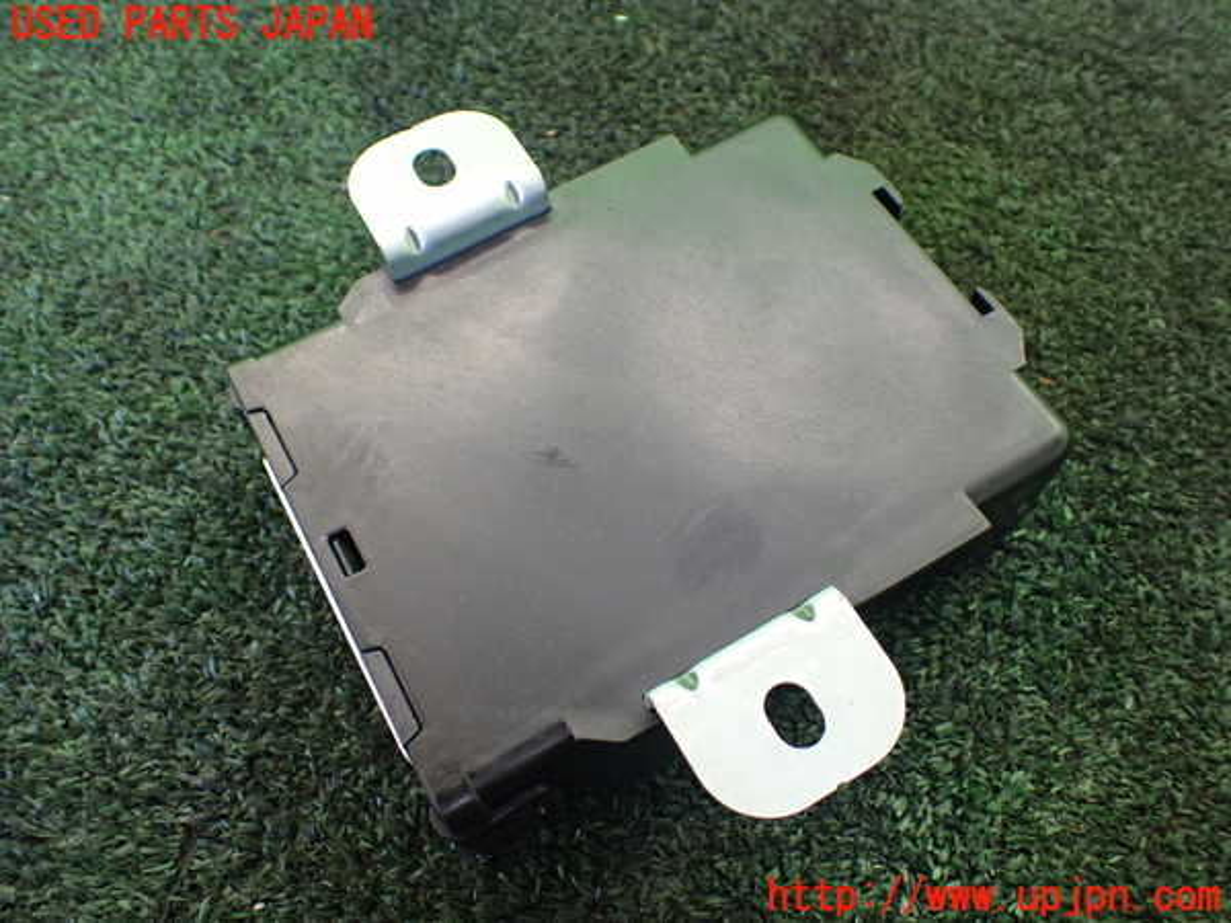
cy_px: 462
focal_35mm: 30
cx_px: 616
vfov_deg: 46.8
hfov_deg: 60.0
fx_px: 1067
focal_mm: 5.4
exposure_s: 1/125
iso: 320
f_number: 2.3
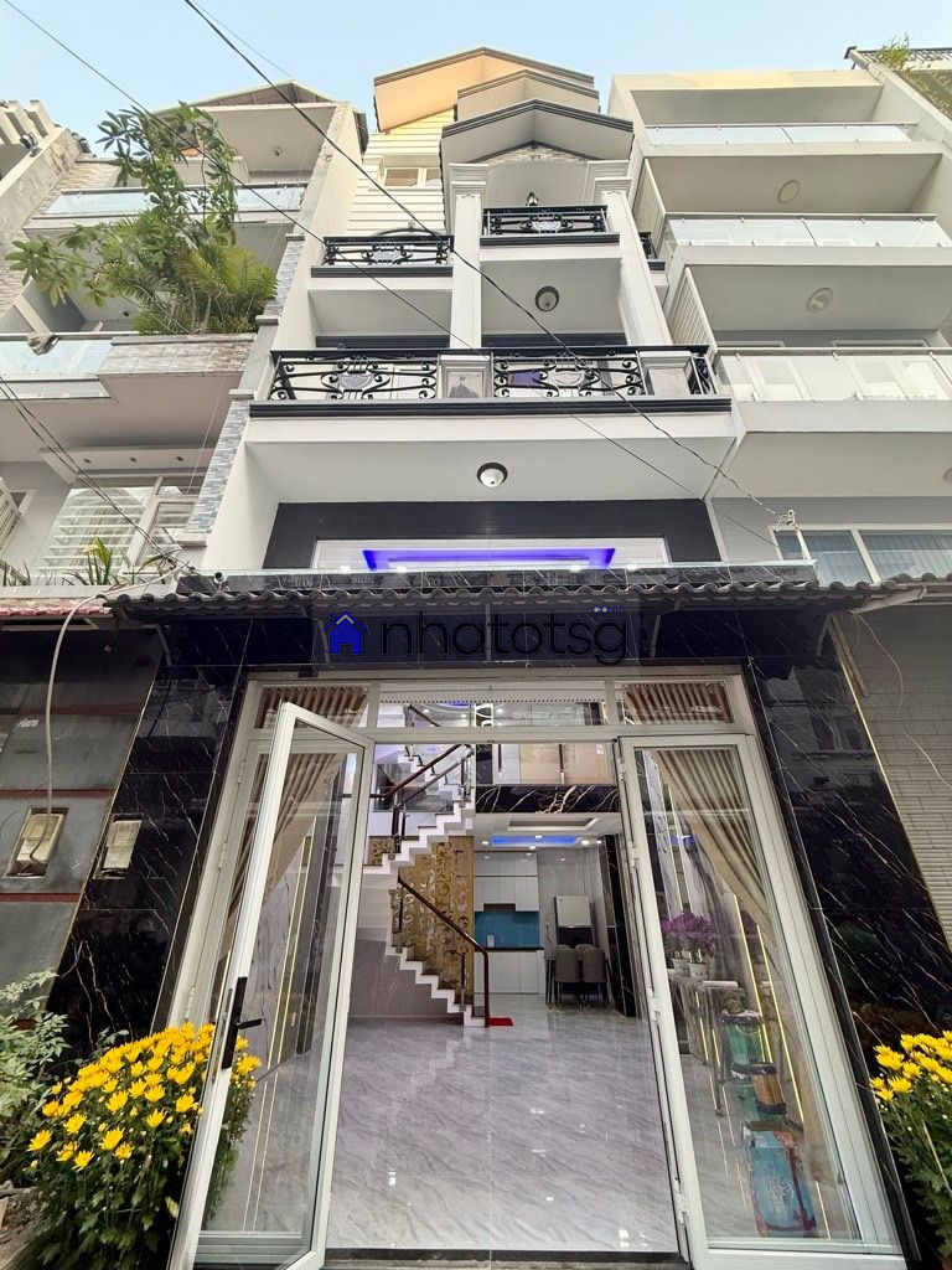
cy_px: 635
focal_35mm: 14
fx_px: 513
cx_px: 476
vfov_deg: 102.1
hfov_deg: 85.7
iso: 160
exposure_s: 1/100
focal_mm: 2.22
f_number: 2.2
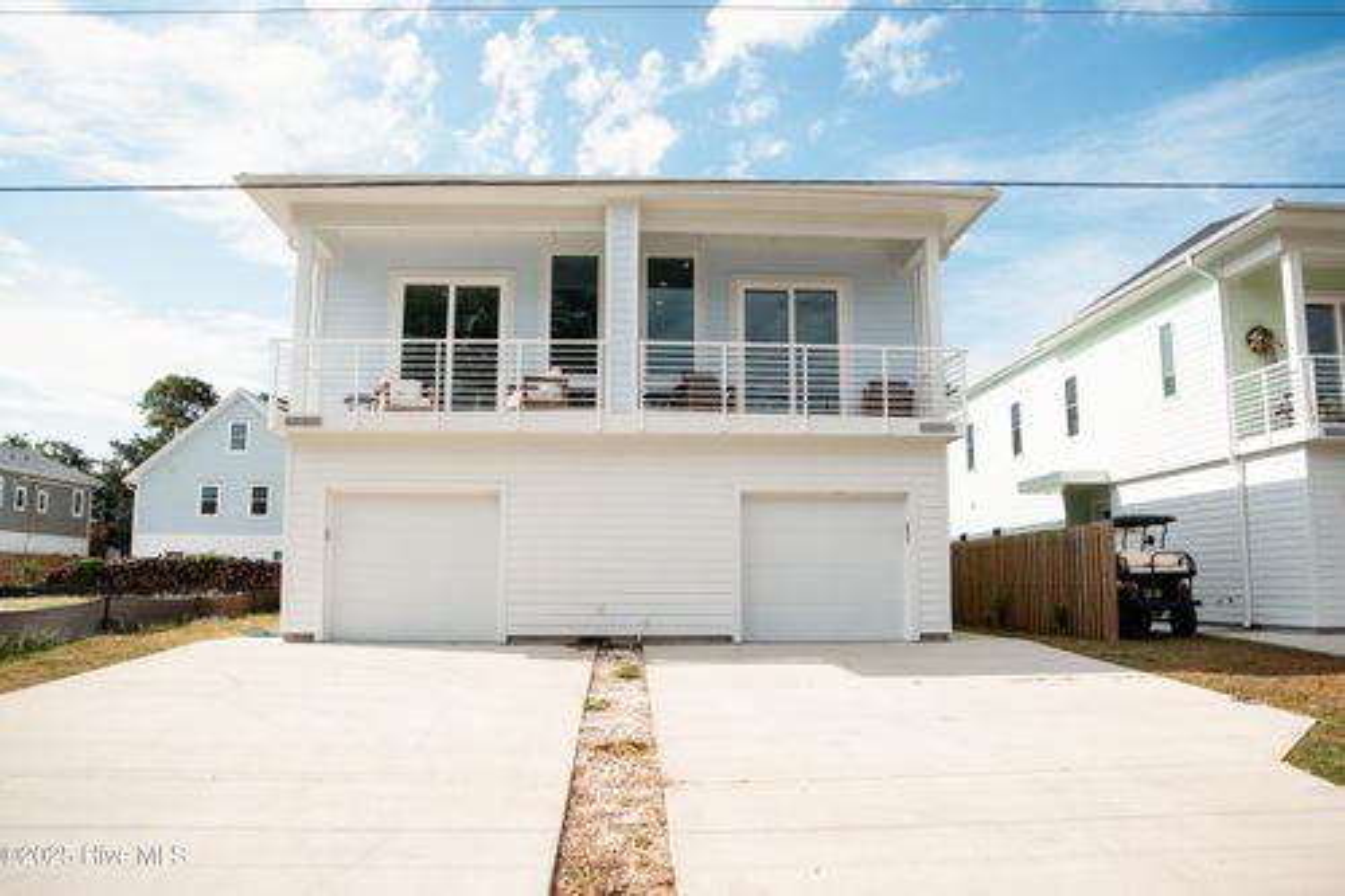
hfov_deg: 73.8
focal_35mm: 24
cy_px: 448
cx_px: 672
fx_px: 896
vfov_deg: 53.1
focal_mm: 24
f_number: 2.8
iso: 125
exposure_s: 1/1250
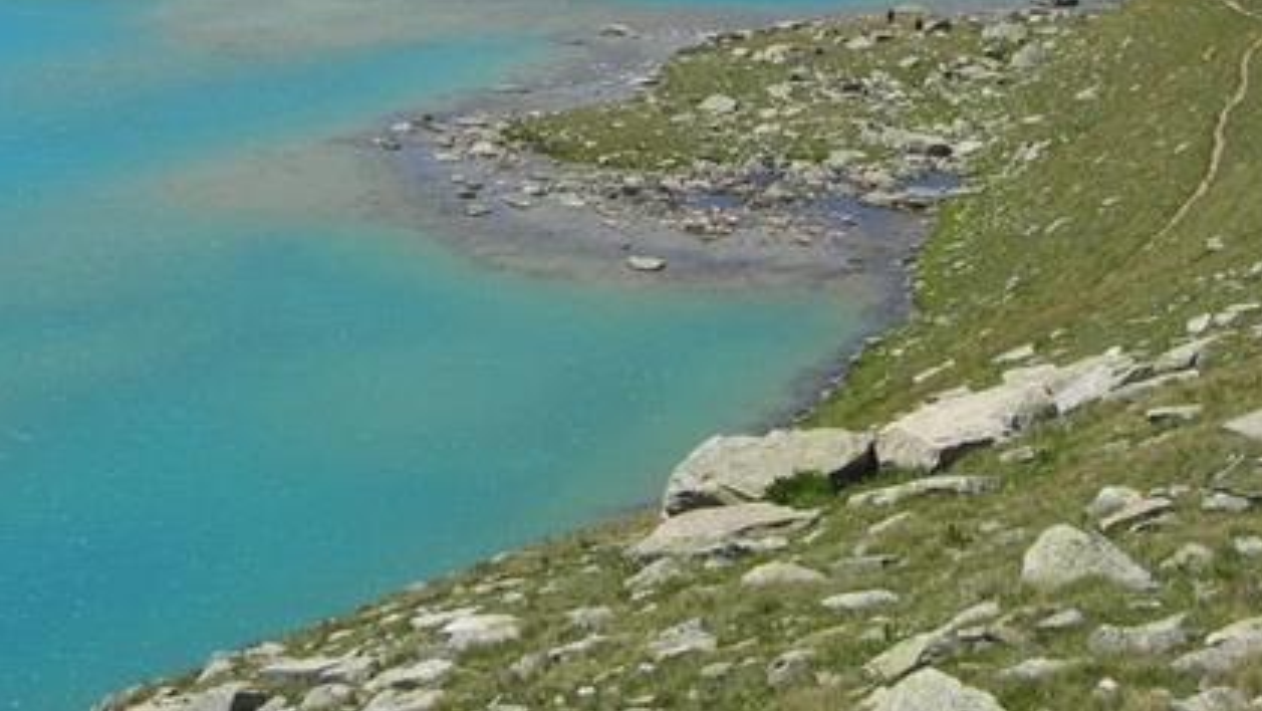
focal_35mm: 79
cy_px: -190
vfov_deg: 14.7
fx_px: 2644
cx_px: 669
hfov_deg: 26.8
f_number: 4.8
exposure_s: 1/585
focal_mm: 7.8
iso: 64
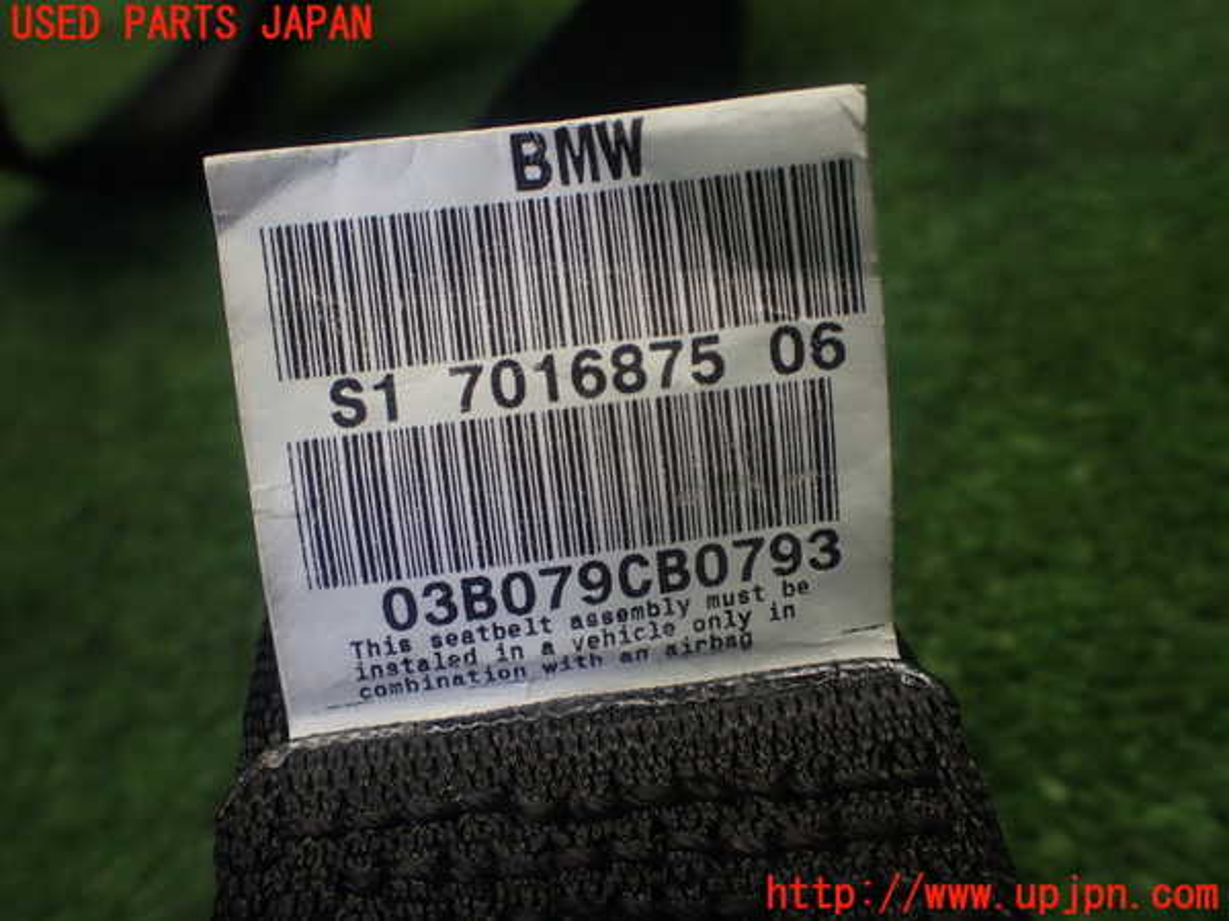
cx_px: 614
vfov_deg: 46.8
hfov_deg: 60.0
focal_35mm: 30
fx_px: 1065
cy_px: 460
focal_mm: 5.4
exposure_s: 1/125
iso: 200
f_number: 2.3
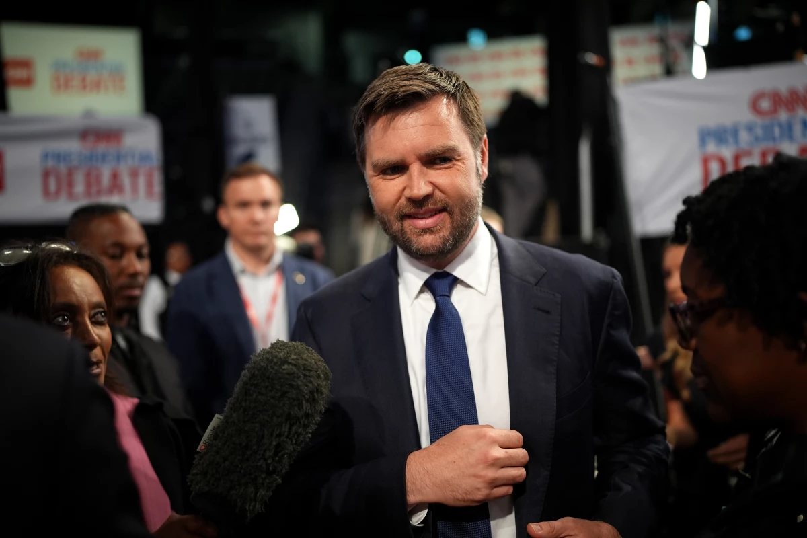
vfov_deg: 37.9
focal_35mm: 35
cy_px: 269
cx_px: 404
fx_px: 785
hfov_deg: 54.4
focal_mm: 35
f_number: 1.4
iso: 1600
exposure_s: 1/640
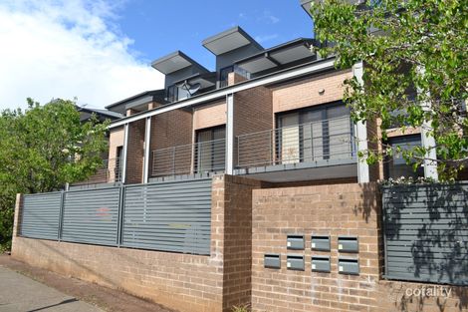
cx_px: 234
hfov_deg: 67.4
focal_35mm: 27
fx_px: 351
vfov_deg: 47.9
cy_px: 156
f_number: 8
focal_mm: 18
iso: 100
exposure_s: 1/250
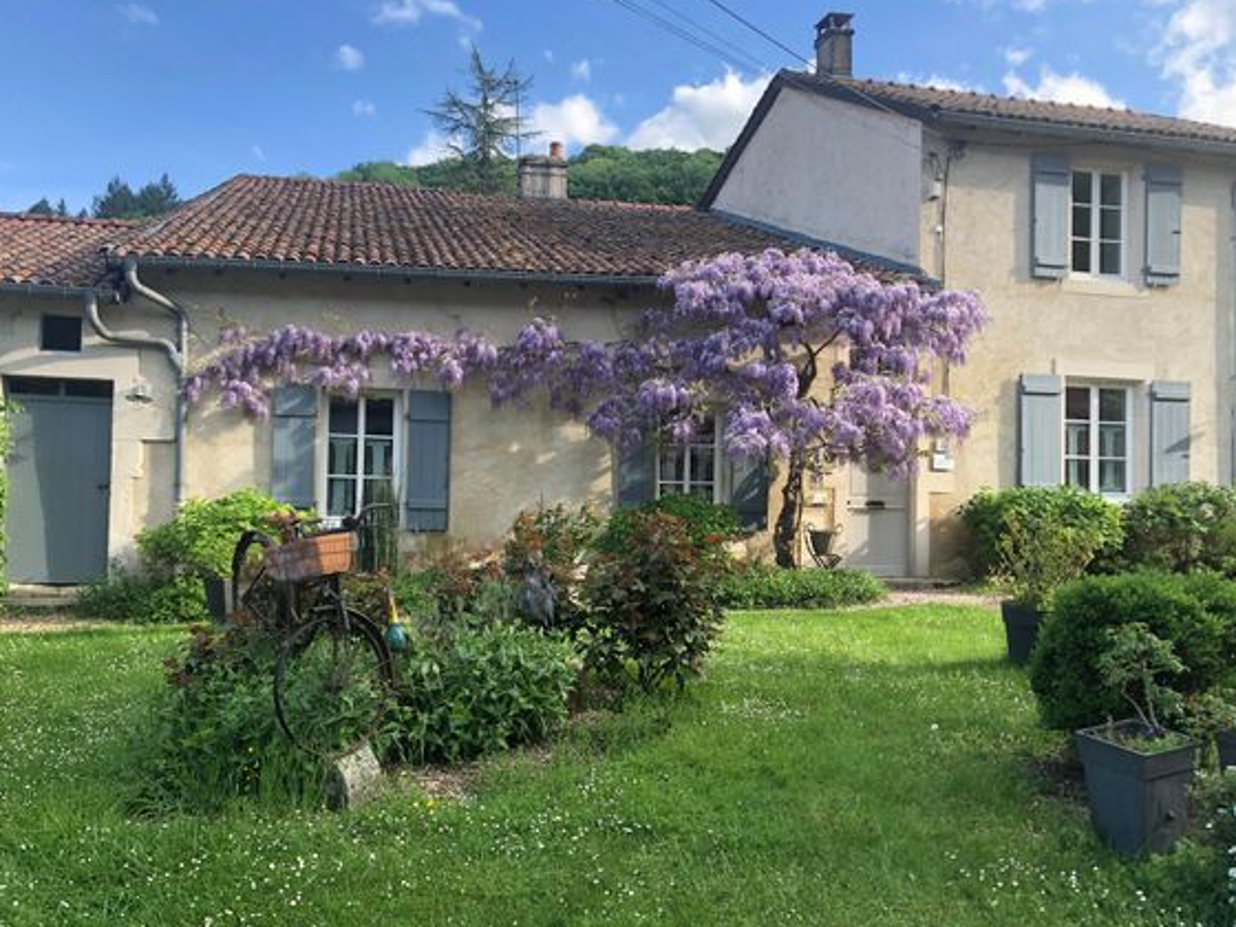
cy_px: 483
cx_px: 578
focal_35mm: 30
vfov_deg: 46.8
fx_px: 1071
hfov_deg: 59.9
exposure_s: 1/358
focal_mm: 3.99
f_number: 1.8
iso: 20
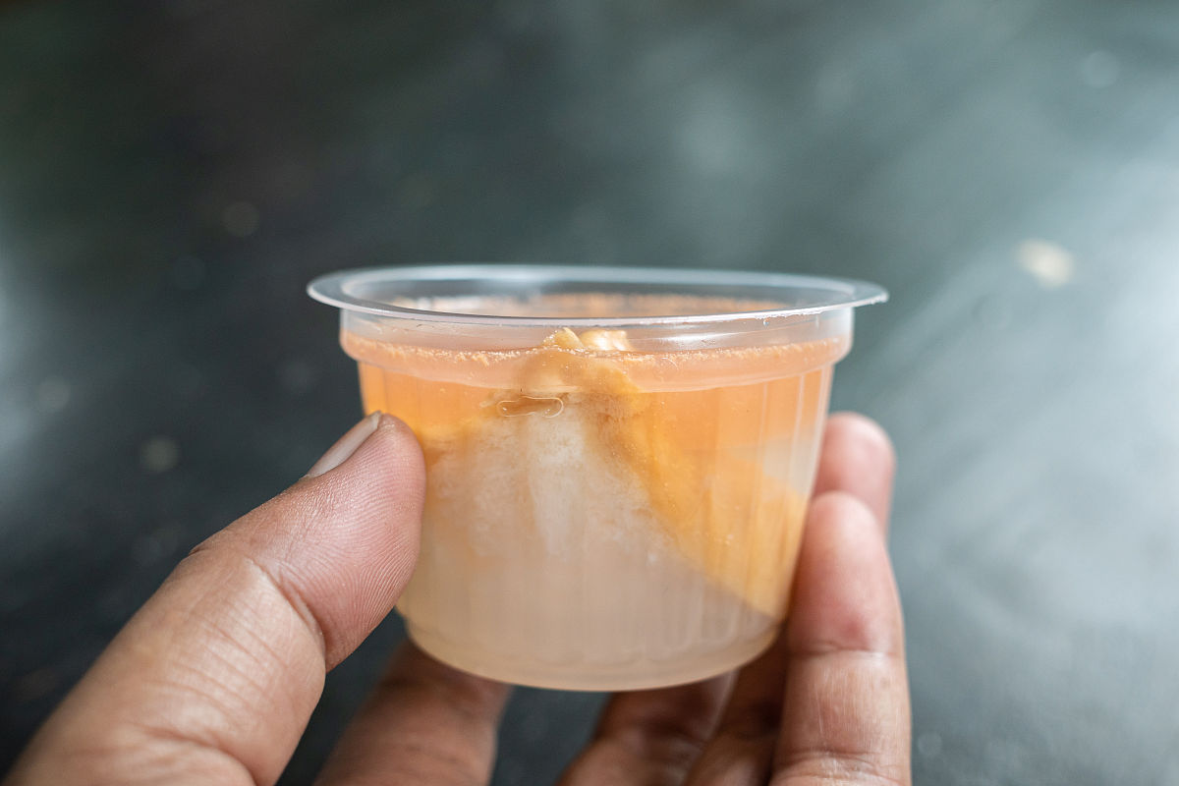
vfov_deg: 37.9
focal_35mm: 35
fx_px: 1146
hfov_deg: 54.4
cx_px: 590
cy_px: 393
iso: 400
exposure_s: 1/60
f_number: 3.2
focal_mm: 18.3
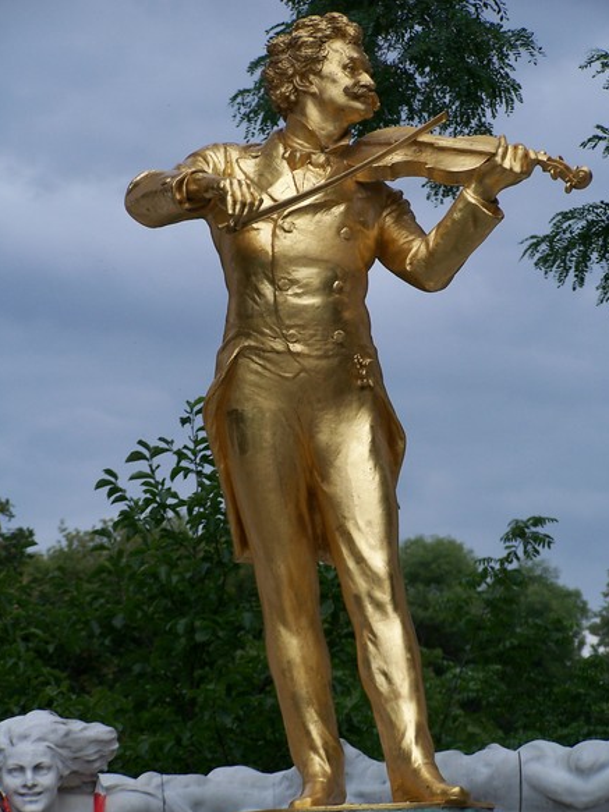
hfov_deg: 10.4
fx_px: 3356
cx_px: 305
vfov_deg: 13.8
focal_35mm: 143
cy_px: 416
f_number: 3.2
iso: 80
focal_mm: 23.1
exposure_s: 1/400
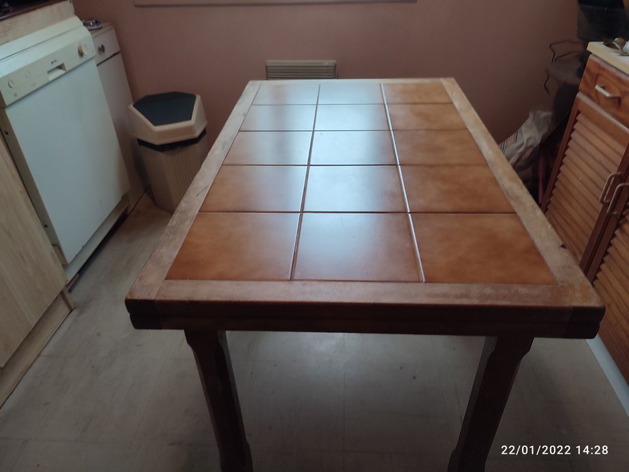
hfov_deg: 69.4
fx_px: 454
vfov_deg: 54.9
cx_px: 314
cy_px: 236
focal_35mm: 25
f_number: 1.9
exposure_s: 1/33
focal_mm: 6.04
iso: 243
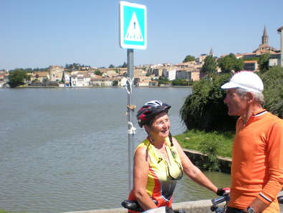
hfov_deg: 33.1
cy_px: 145
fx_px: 474
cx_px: 175
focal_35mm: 58
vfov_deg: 25.1
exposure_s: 1/585
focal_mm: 6.3
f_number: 4.6
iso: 89
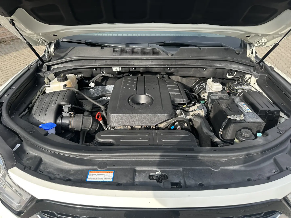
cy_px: 109
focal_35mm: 24
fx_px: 202
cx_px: 146
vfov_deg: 56.8
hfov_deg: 71.6
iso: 80
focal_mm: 6.86
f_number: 1.78
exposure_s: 1/1072
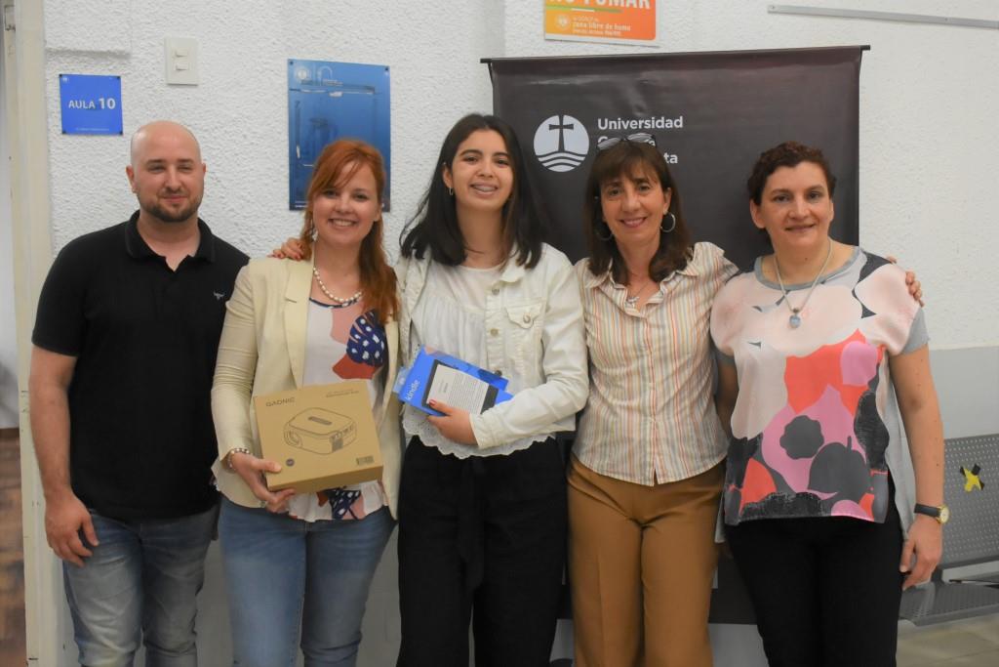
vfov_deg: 34.2
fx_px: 1082
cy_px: 334
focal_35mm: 39
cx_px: 500
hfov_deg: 49.5
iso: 3200
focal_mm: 26
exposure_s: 1/160
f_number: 6.3
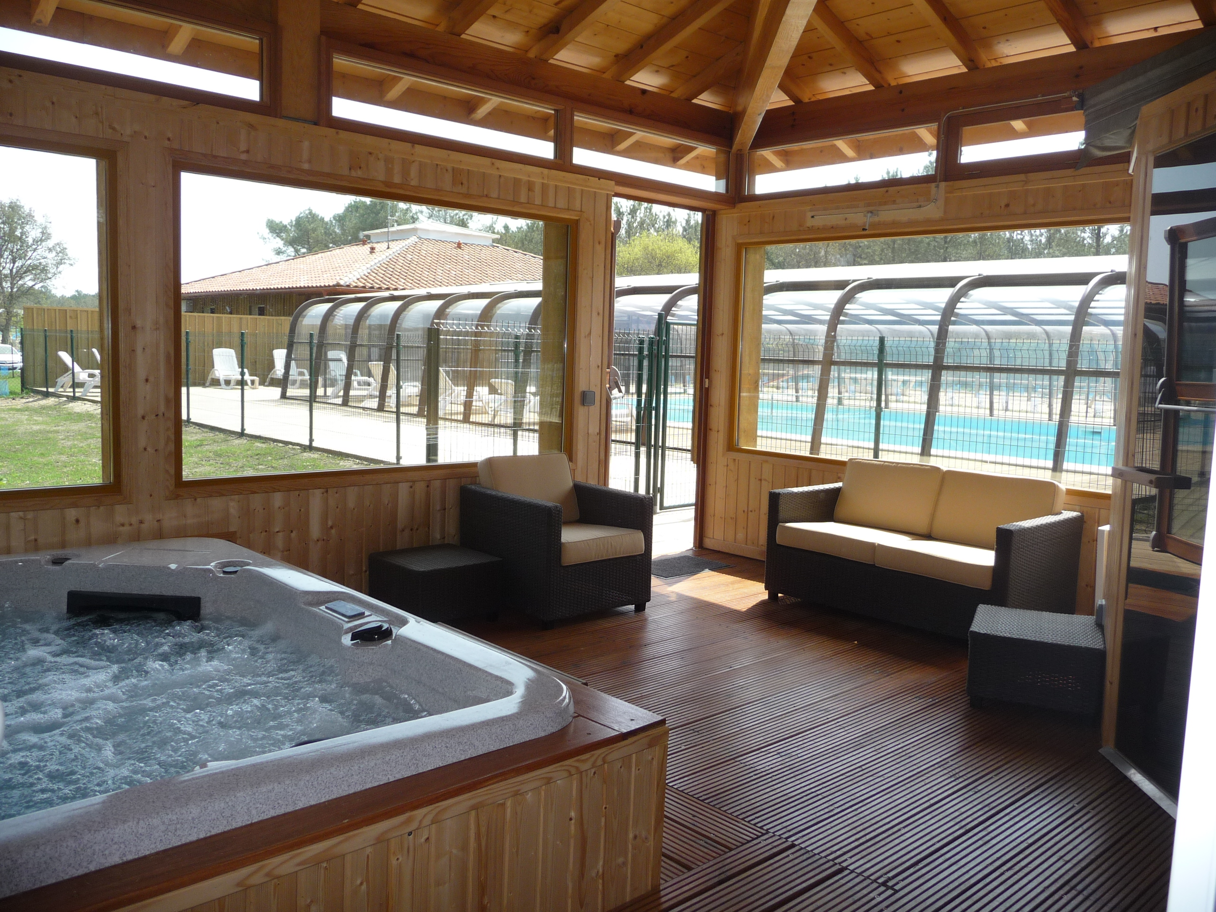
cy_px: 456
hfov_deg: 63.4
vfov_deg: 49.7
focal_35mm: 28
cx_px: 608
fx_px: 984
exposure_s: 1/320
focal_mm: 4.7
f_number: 3.3
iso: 100
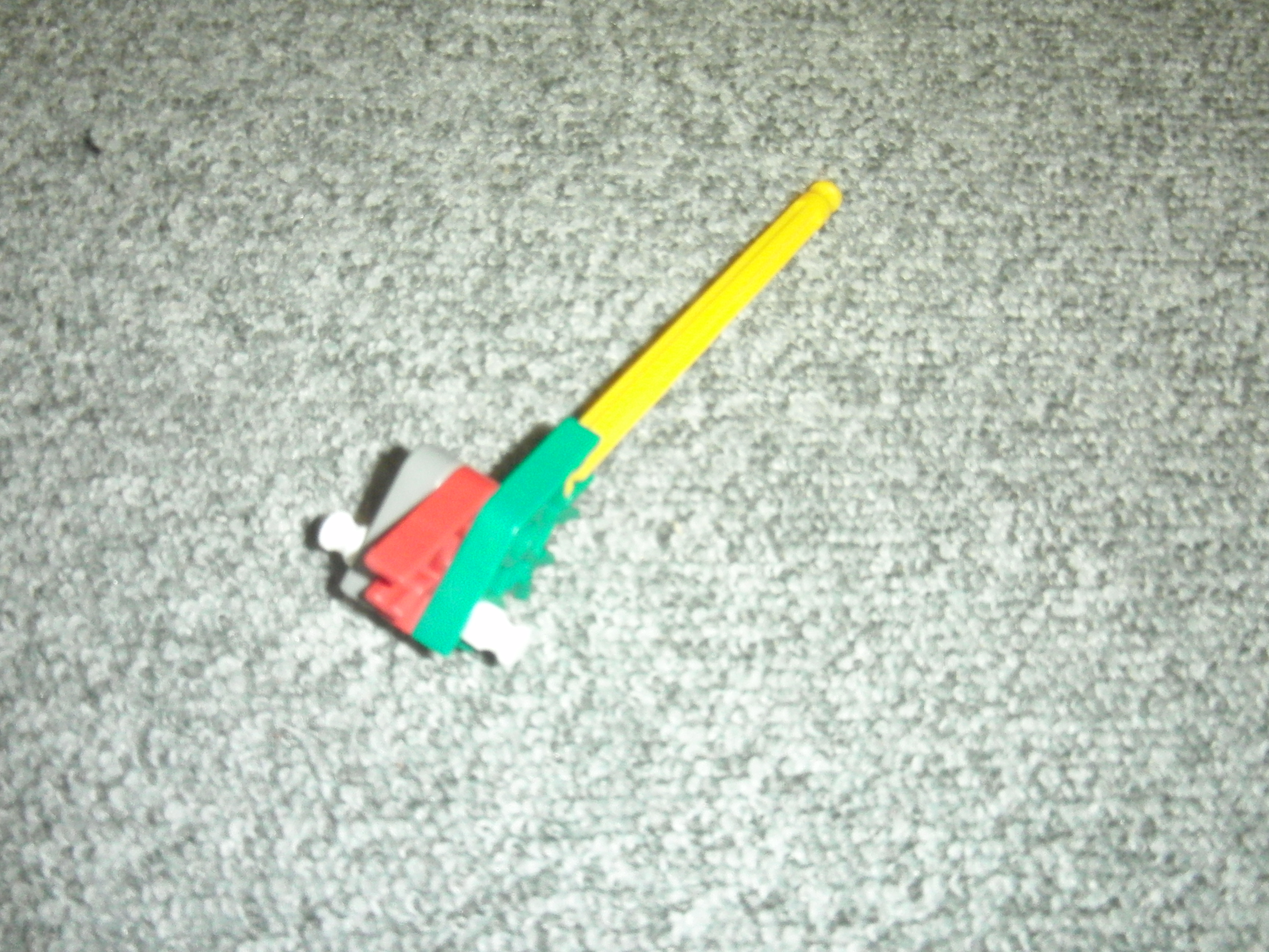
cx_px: 634
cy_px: 476
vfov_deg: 37.7
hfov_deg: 49.0
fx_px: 1393
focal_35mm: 38
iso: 400
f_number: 3.9
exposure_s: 1/40
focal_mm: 6.66
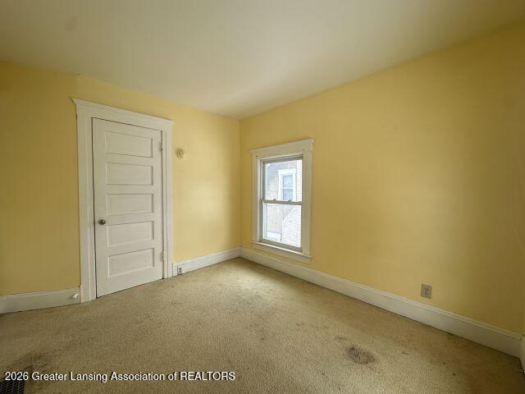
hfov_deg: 102.1
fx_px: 212
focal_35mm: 14
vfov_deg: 85.7
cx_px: 262
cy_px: 197
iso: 40
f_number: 2.2
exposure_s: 1/99
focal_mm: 2.22
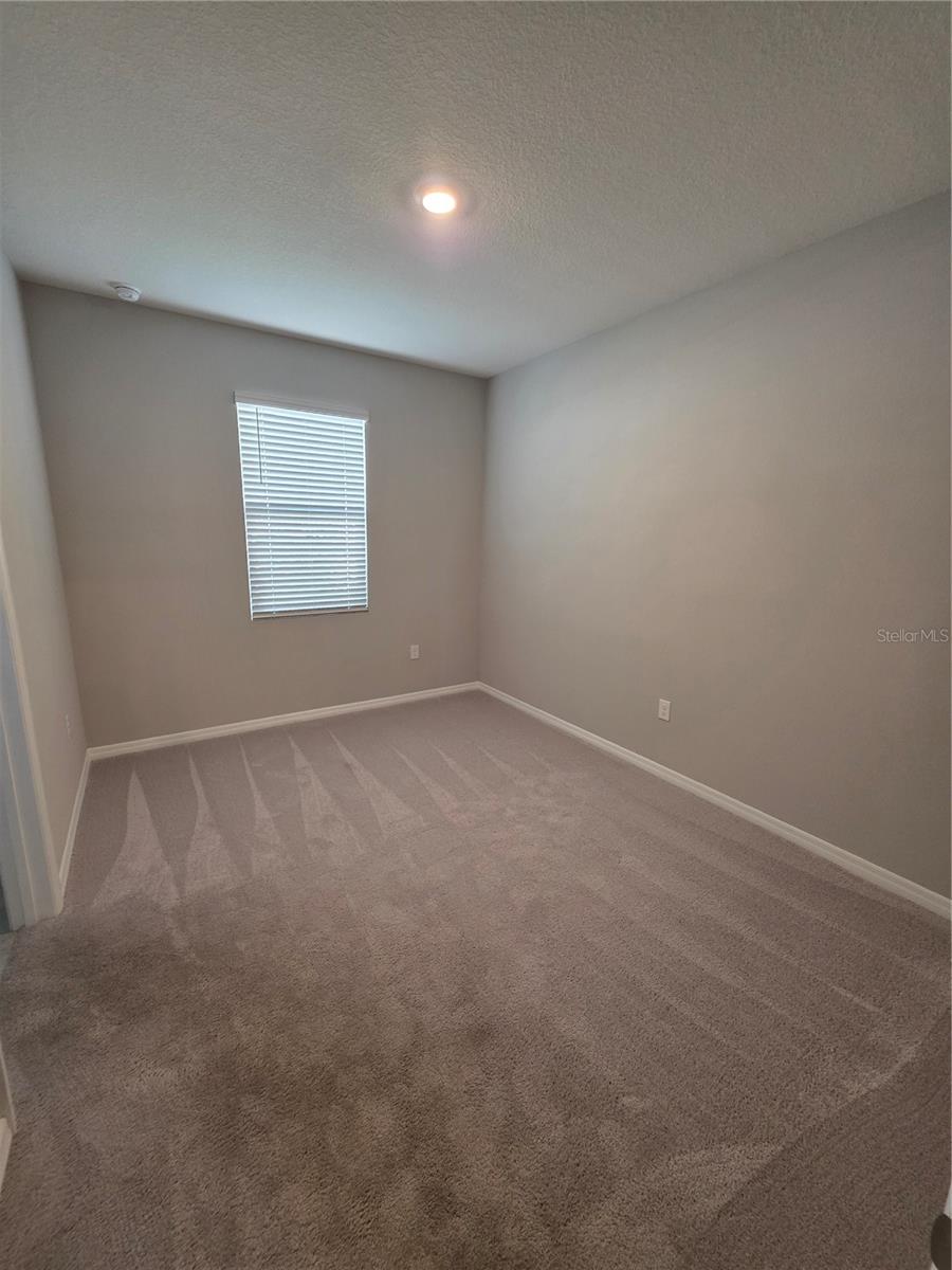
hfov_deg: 89.9
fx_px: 477
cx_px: 476
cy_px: 635
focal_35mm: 13
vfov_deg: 106.2
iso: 250
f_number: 1.9
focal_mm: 2.2
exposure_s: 1/60
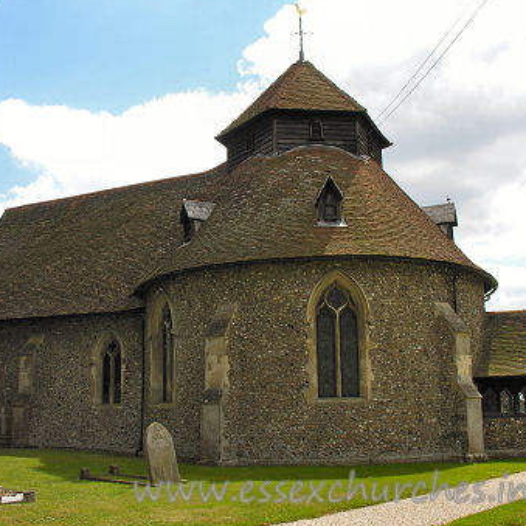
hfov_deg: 40.0
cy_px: 261
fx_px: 722
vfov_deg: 40.0
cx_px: 236
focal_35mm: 42
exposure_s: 1/166
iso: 50
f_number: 5.6
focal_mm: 8.9
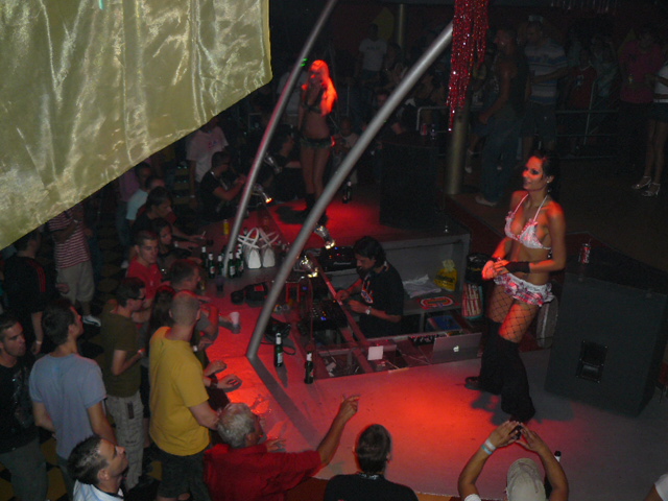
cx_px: 334
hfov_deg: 51.4
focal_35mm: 36
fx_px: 695
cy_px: 250
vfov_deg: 39.7
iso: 160
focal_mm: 6
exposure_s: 1/25
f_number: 2.8
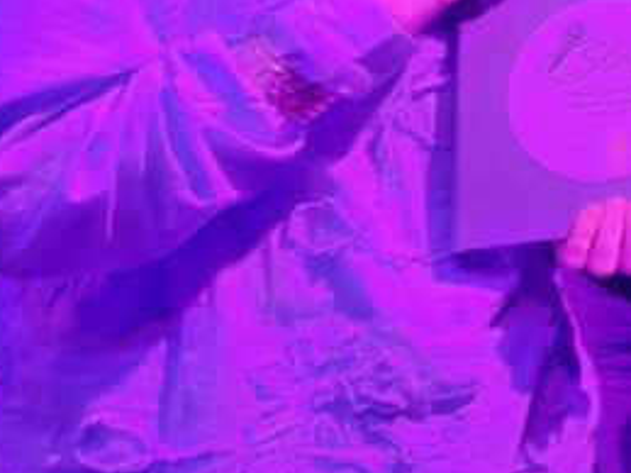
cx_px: 1172
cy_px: -180
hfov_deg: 17.2
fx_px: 1658
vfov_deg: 15.3
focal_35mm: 91
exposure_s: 1/40
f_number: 1.8
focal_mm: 5.4
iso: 640
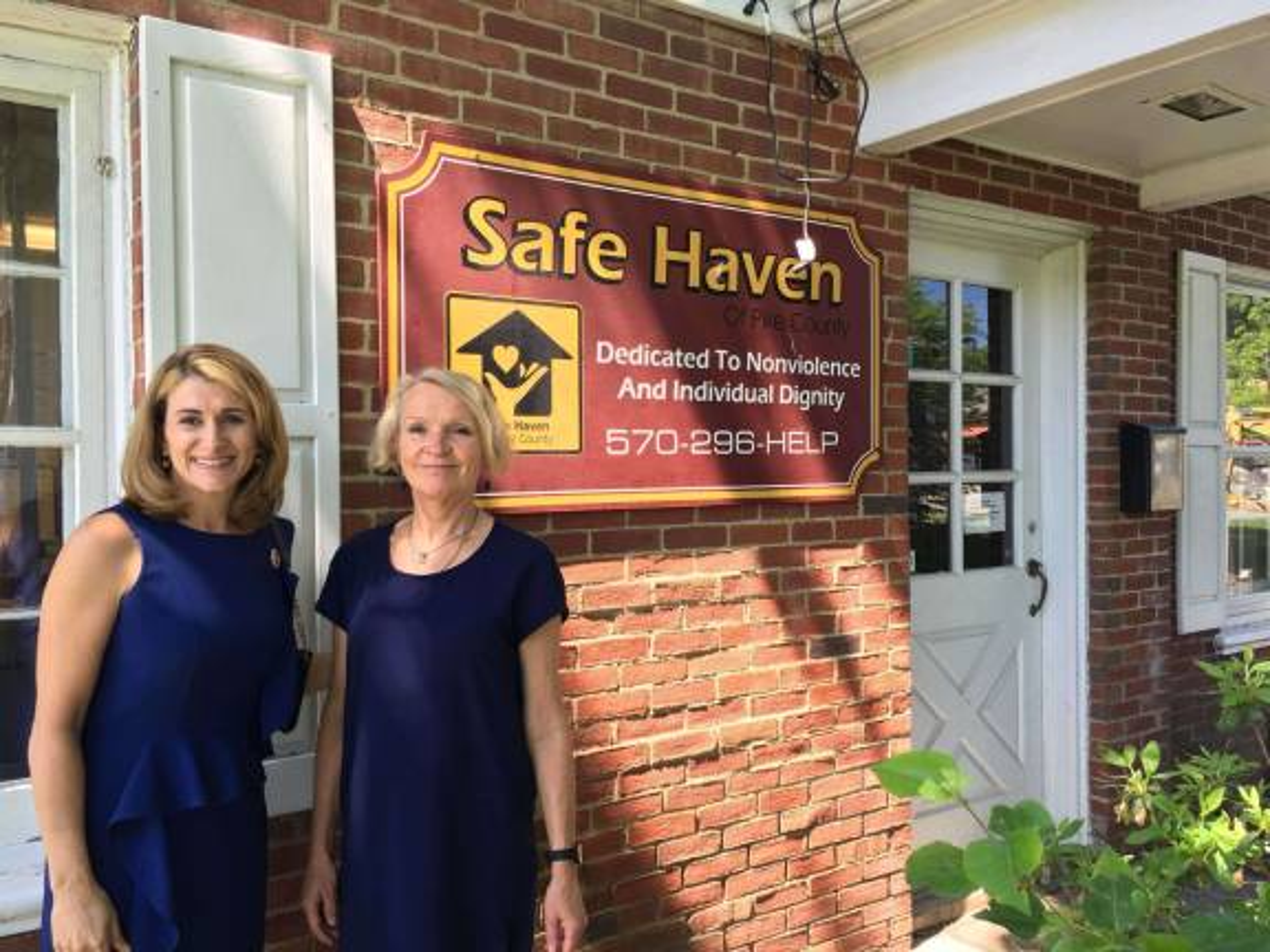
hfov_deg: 61.7
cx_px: 635
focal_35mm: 29
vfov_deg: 48.2
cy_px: 476
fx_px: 1064
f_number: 2.2
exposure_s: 1/120
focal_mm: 4.15
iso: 32
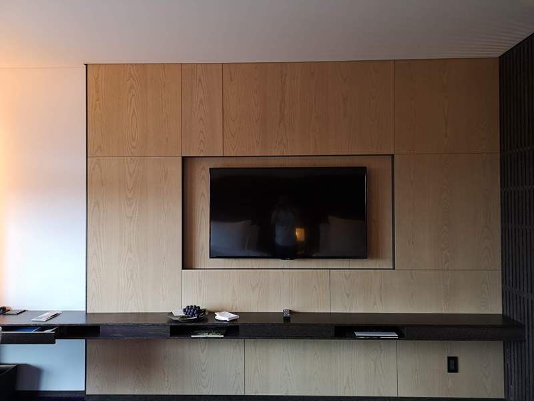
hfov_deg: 65.3
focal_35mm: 27
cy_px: 200
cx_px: 267
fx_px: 417
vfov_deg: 51.4
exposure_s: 1/60
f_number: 1.8
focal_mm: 3.95
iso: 100
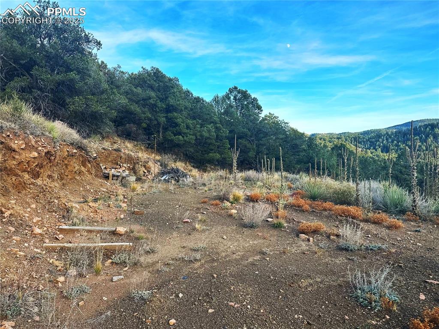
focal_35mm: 24
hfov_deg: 71.6
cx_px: 220
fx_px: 304
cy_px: 164
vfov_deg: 56.8
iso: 80
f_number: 1.78
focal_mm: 6.86
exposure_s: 1/850
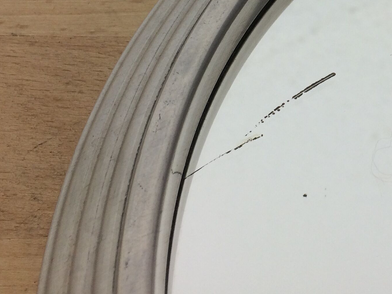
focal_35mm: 70
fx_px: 793
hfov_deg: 27.0
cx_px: 336
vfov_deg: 20.7
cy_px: 50
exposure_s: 1/50
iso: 40
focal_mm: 4.15
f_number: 2.2
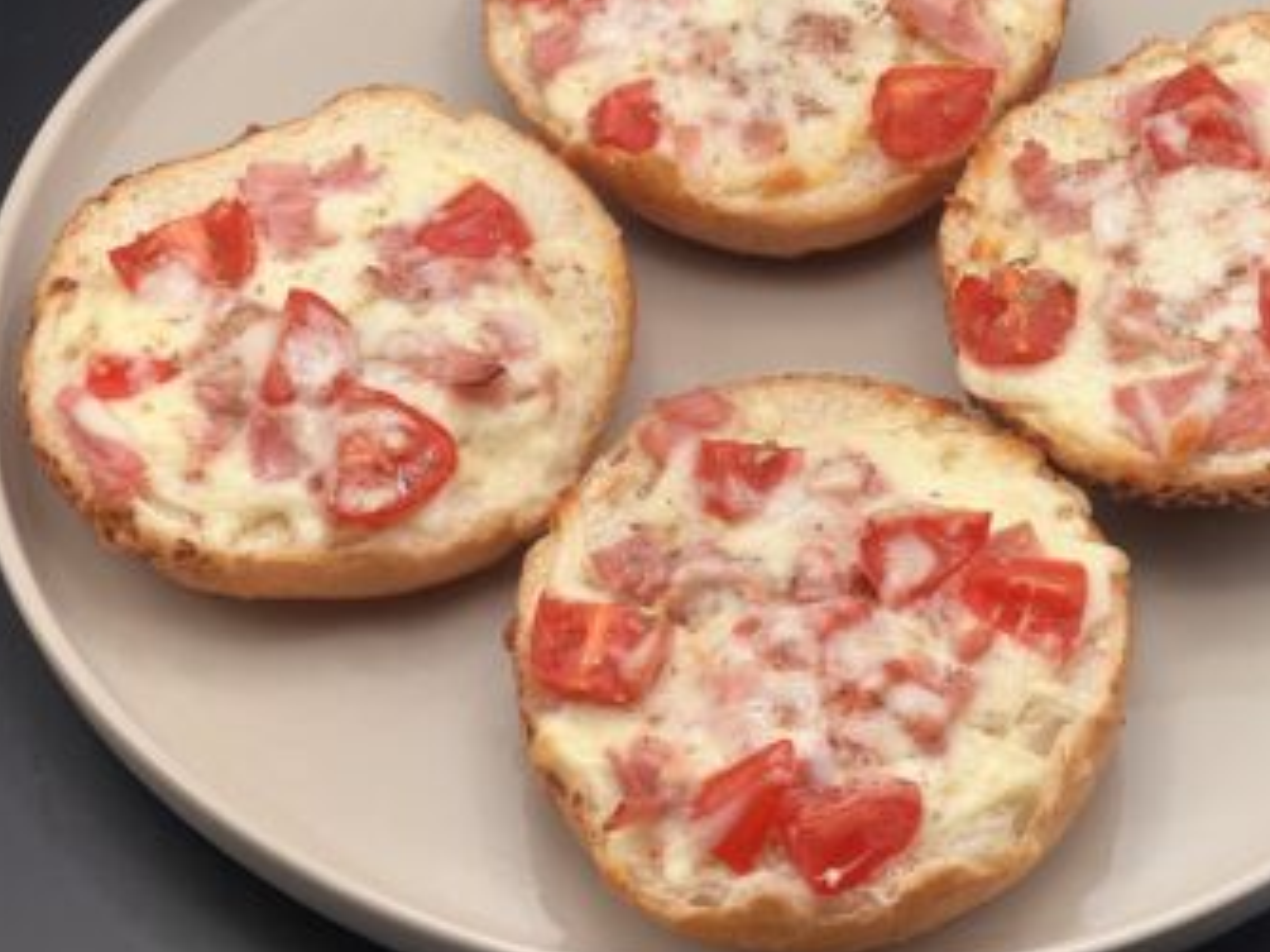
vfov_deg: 12.9
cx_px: 800
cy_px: 404
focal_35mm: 115
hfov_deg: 17.1
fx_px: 4218
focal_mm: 9
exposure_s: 1/99
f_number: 2.8
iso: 80
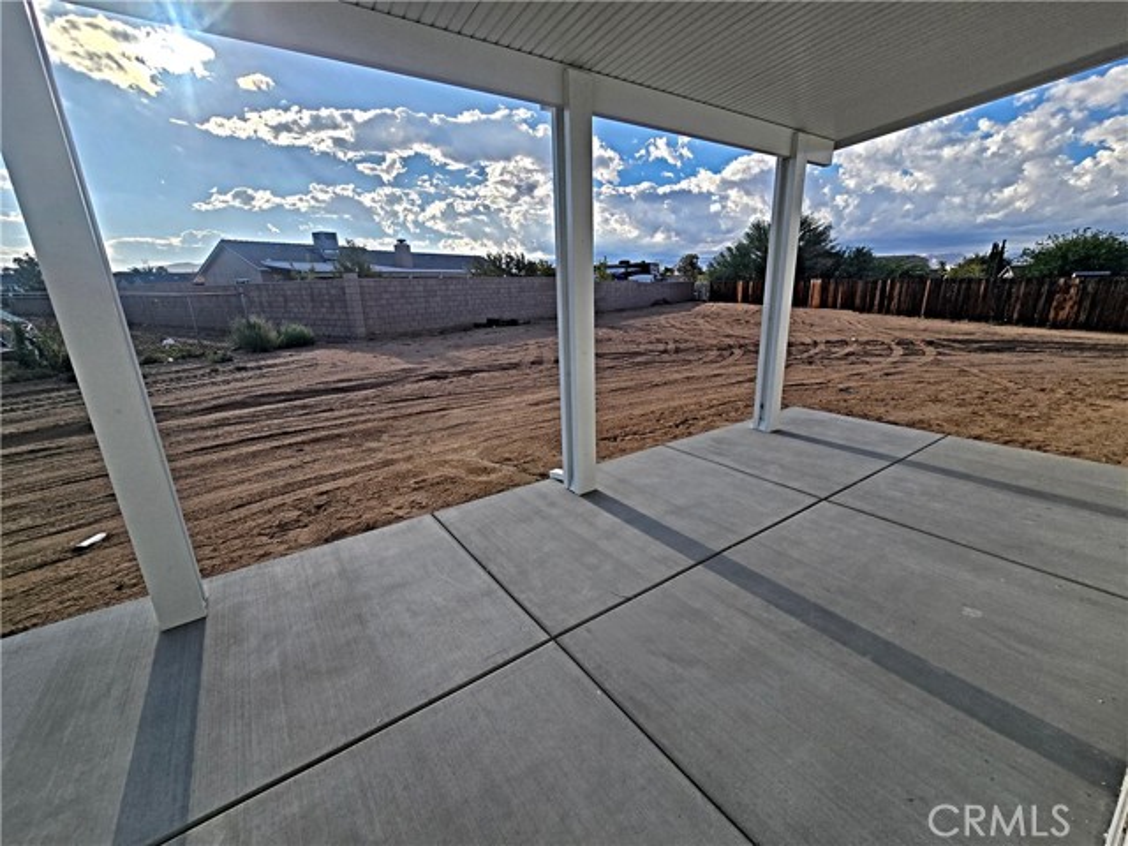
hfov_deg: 106.2
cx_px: 564
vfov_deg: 89.9
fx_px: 424
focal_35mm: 13
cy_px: 423
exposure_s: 1/2921
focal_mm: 2.2
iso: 50
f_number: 2.2
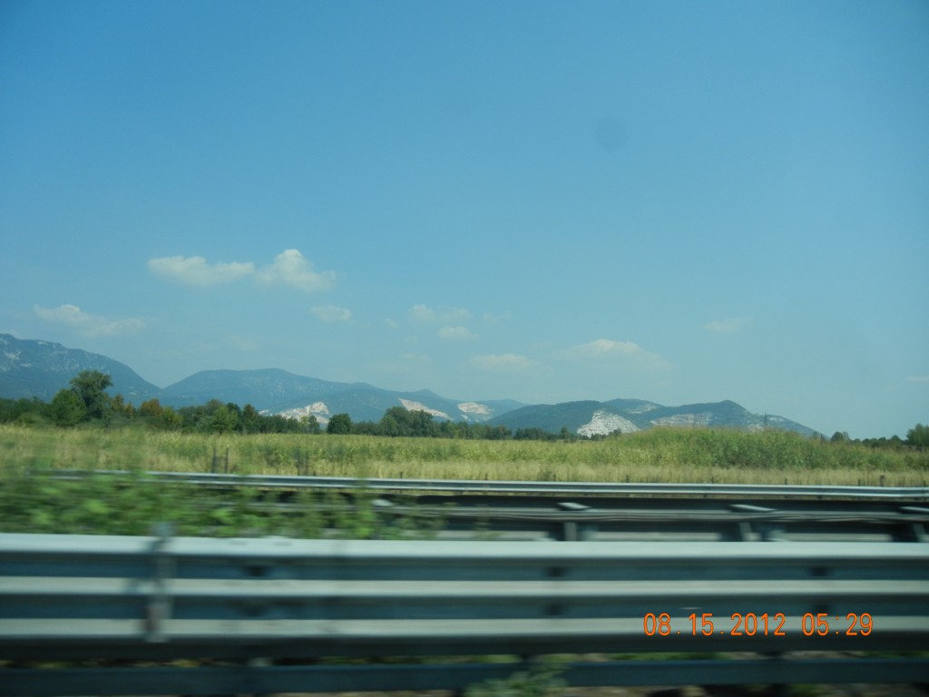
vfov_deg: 46.8
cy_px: 348
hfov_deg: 60.0
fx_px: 805
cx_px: 464
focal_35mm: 30
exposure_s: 1/408
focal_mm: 5.4
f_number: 7
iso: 160
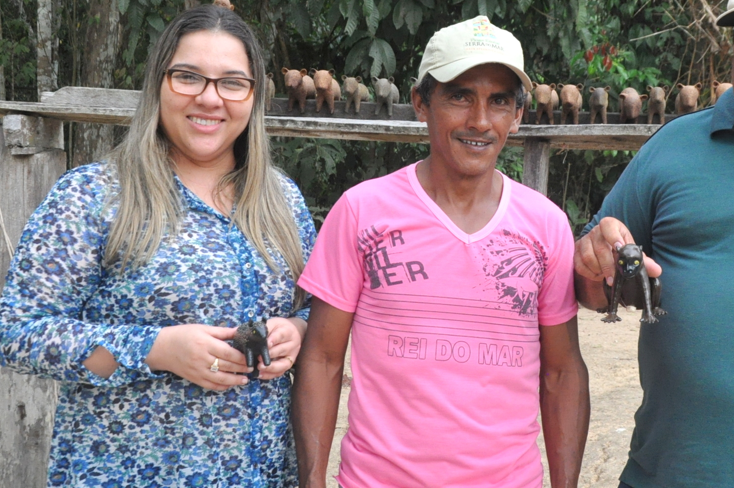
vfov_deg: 21.8
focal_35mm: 62
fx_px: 1263
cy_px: 208
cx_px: 484
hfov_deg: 32.2
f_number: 8
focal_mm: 28
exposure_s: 1/250
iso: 1600
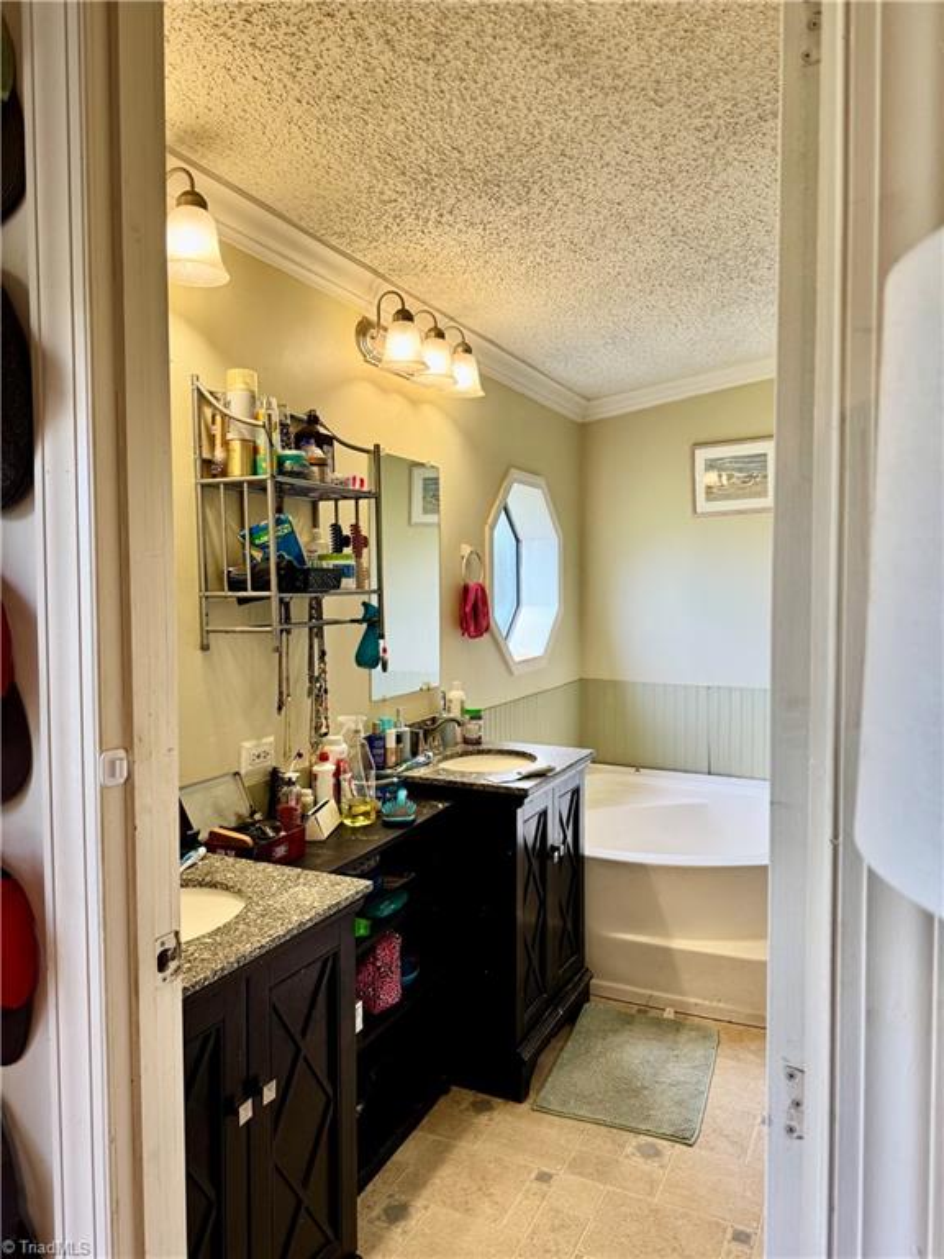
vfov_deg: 71.6
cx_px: 472
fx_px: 873
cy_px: 630
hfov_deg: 56.8
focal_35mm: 24
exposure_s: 1/120
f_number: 1.78
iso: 100
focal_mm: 6.76
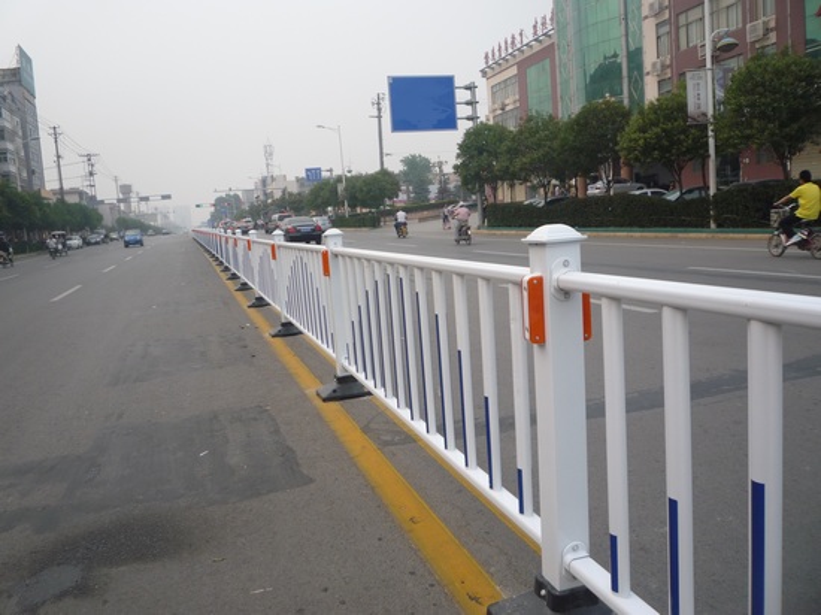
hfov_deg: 60.0
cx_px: 410
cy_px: 308
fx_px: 711
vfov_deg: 46.8
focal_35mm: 30
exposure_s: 1/250
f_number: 3.3
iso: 100
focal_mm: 5.2
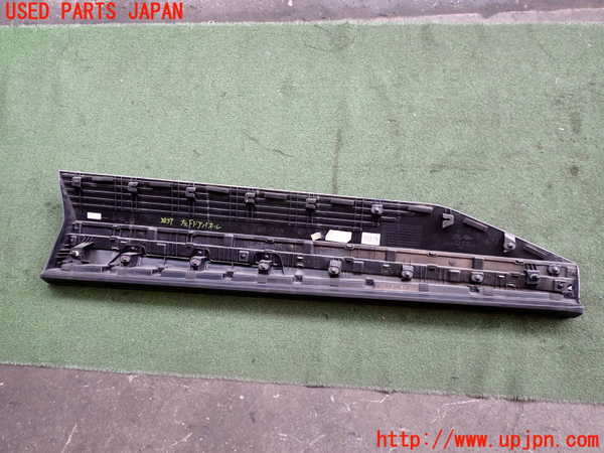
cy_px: 226
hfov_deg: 60.0
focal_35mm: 30
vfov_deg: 46.8
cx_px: 302
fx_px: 523
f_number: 2.3
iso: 200
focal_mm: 5.4
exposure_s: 1/60
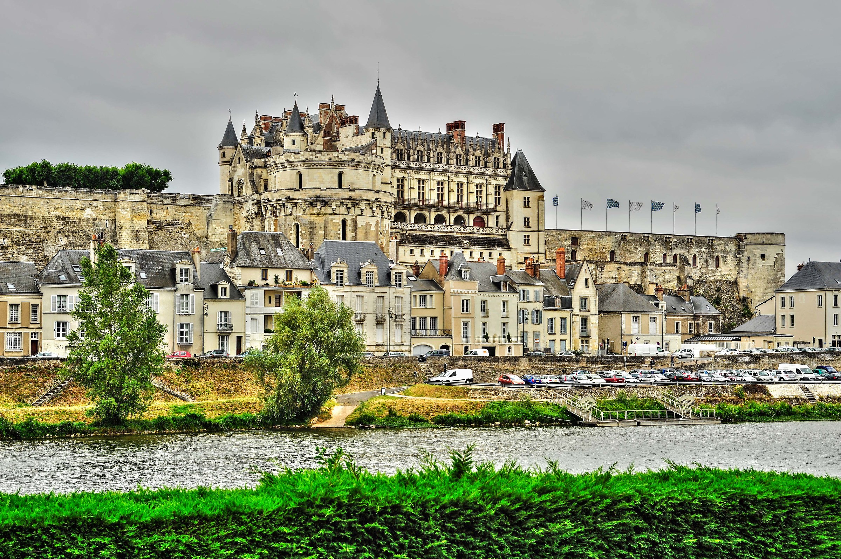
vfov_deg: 19.4
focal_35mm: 70
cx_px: 420
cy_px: 280
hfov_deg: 28.9
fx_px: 1634
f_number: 8
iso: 250
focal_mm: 70
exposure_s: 1/100
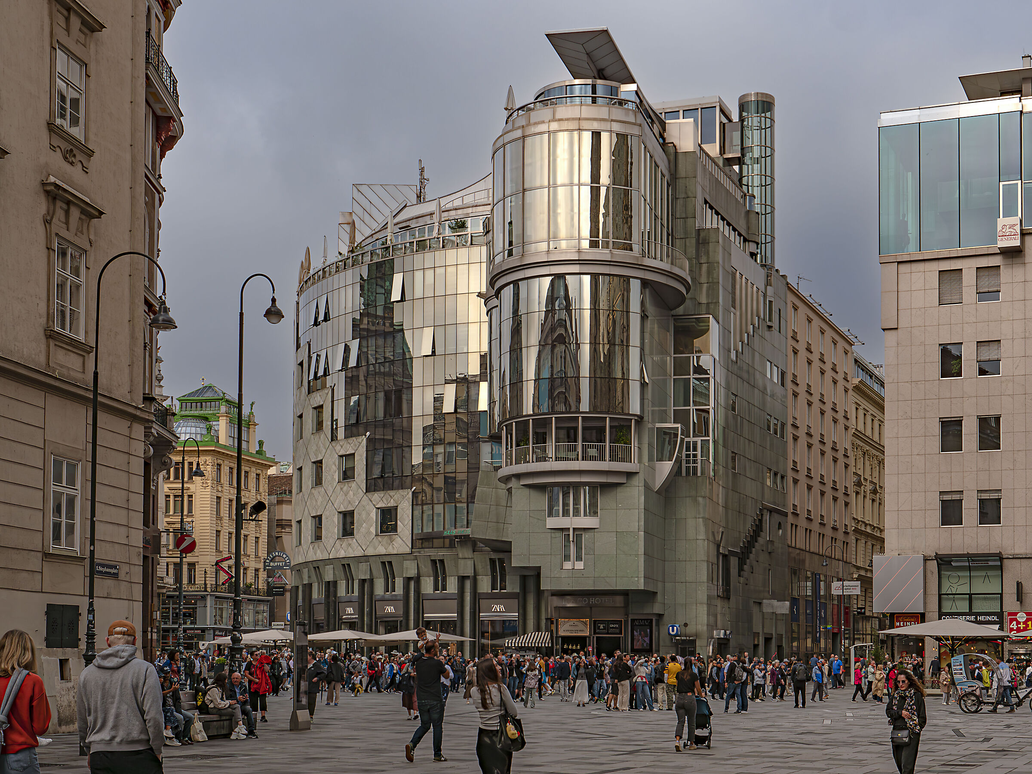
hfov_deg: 39.7
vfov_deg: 30.3
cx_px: 516
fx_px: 1431
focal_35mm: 48
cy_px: 387
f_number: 9
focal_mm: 24
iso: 200
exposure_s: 1/800
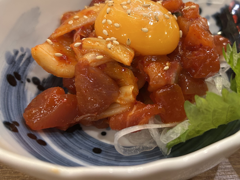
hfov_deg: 46.5
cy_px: 76
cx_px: 147
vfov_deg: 35.9
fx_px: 277
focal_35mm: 40
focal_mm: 5.7
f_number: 1.5
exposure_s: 1/50
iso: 320
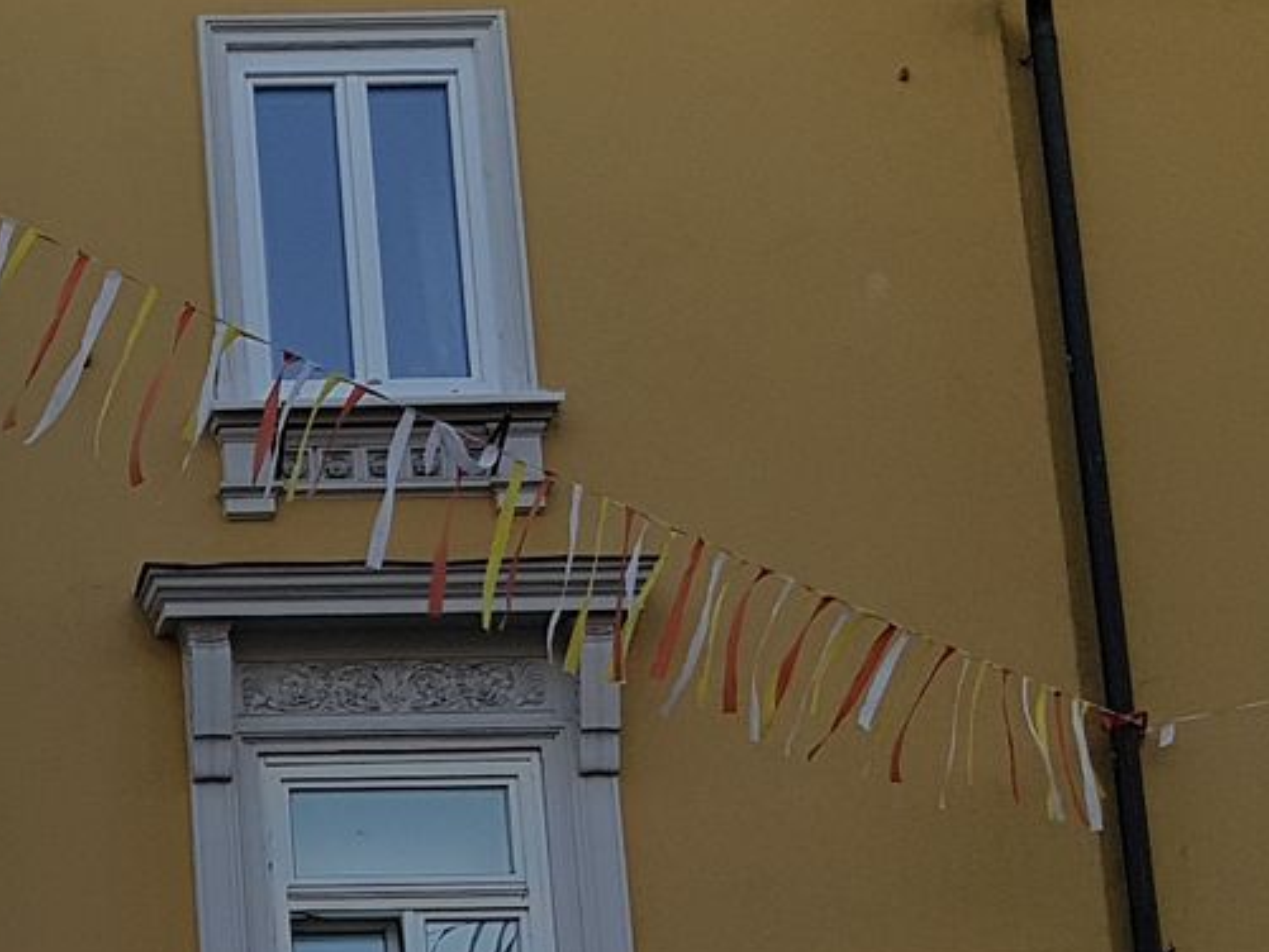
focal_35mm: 83
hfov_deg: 21.4
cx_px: -365
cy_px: 1129
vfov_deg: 17.0
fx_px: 3043
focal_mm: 4.2
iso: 50
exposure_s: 1/674
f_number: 1.7
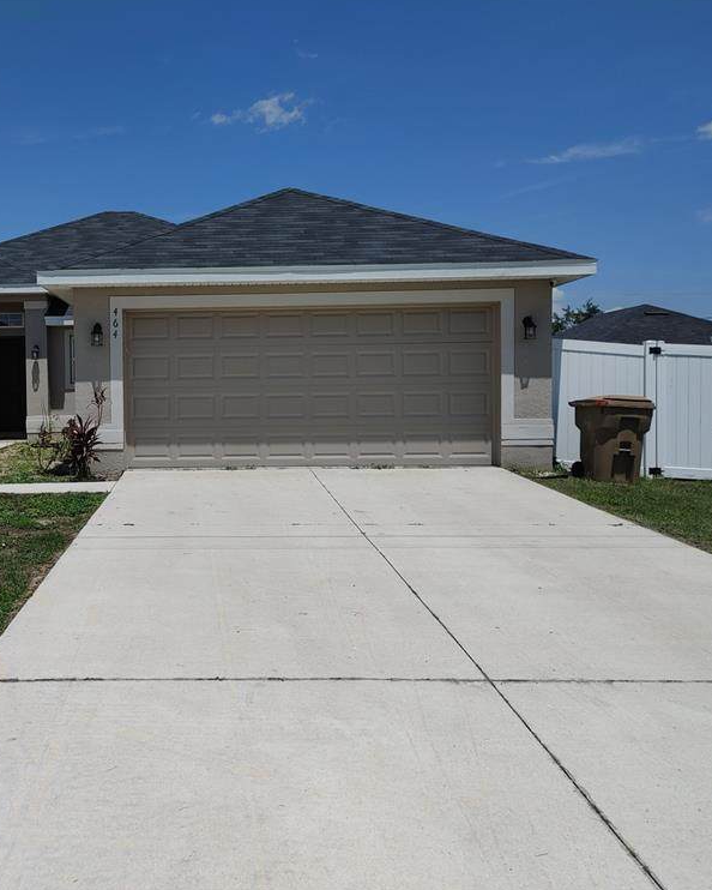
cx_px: 174
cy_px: 433
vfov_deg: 51.5
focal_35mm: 35
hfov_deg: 41.0
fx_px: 922
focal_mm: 5.58
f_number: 1.8
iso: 50
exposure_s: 1/6250
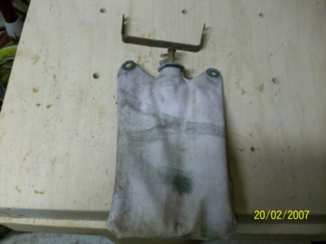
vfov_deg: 41.8
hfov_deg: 54.0
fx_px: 320
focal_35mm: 34
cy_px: 122
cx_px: 163
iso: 160
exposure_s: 1/11.1
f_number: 2.8
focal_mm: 5.7
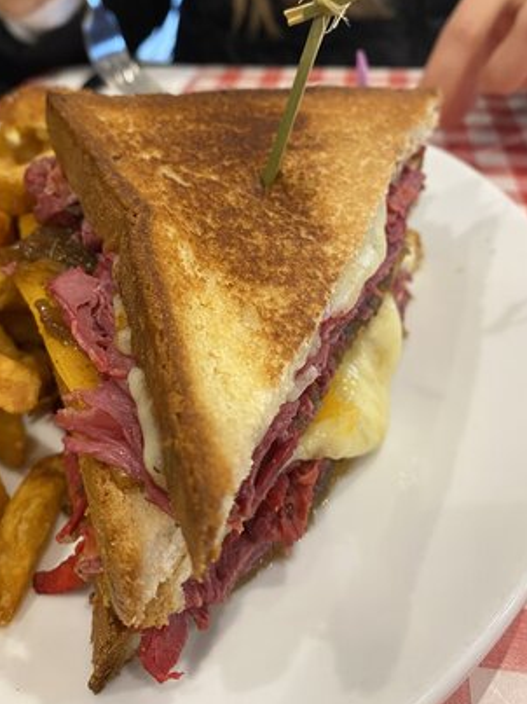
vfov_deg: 58.0
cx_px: 230
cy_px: 290
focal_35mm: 31
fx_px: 630
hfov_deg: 45.3
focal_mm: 4.25
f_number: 1.8
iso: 200
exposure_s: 1/50
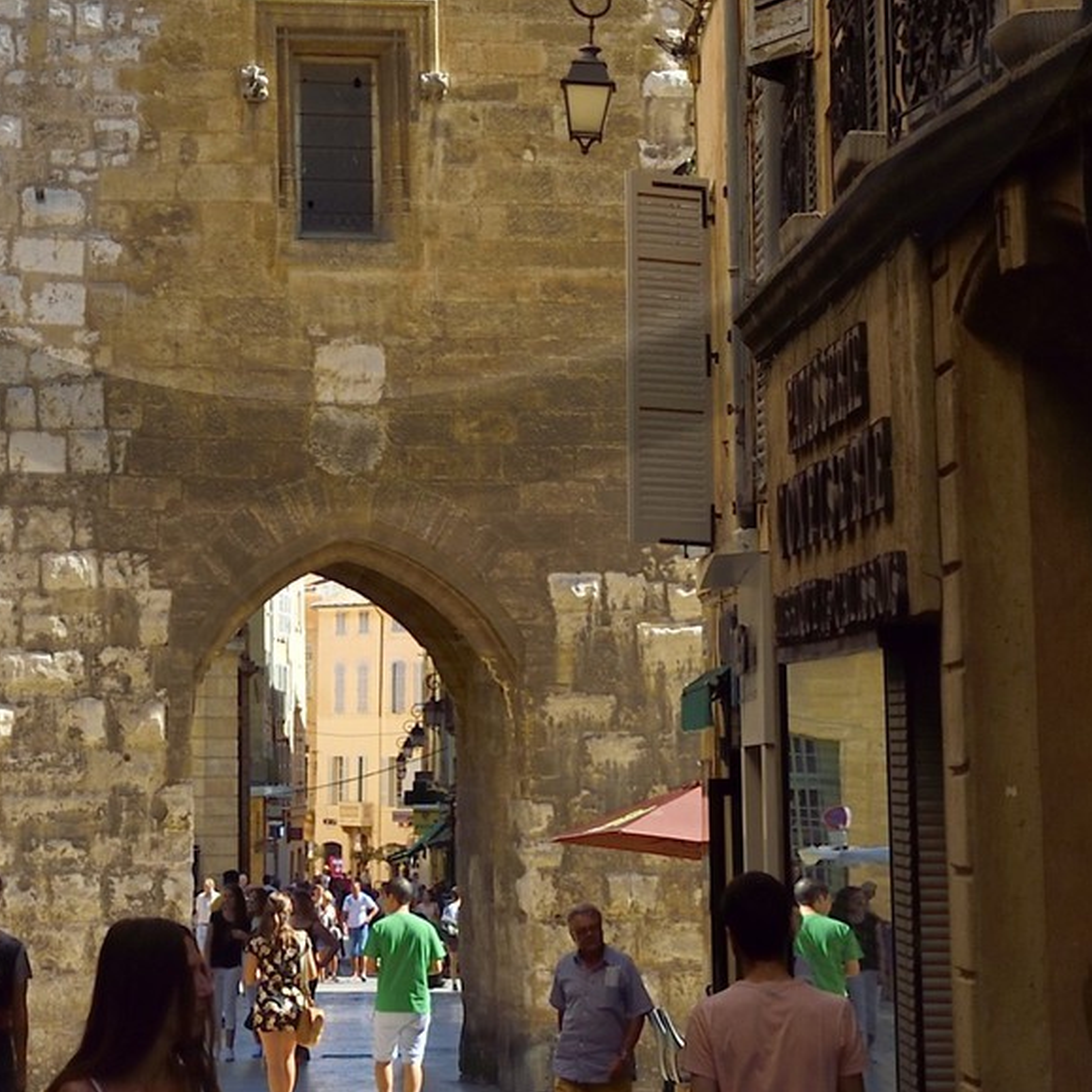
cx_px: 319
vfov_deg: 13.9
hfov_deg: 14.5
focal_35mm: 120
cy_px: -379
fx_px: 4283
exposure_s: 1/250
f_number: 11
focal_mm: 34
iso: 200
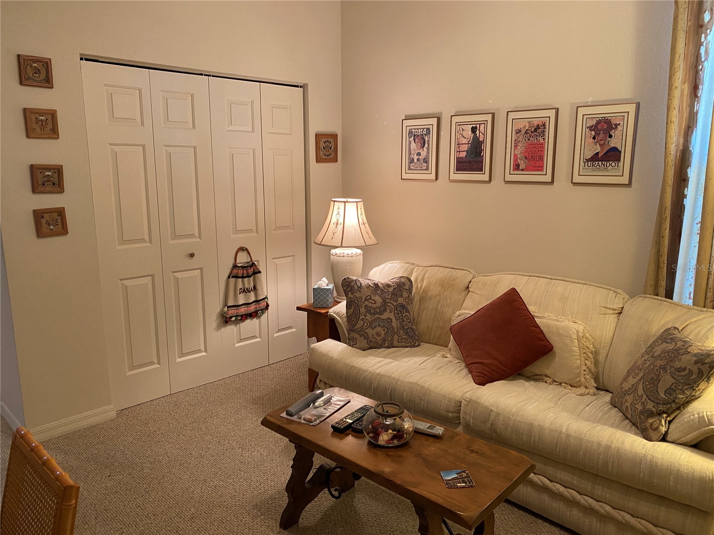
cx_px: 357
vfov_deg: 53.1
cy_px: 268
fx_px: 536
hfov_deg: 67.3
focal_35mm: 26
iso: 250
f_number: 1.8
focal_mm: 4.25
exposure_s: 1/60
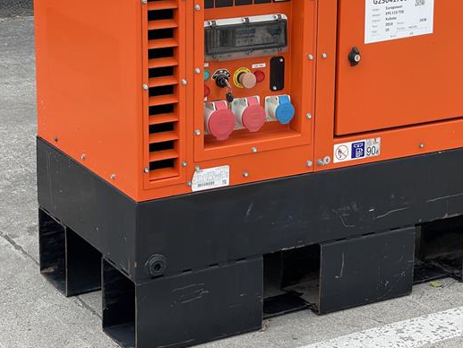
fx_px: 1324
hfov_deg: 19.8
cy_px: 106
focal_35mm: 99
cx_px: 298
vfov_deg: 14.9
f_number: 2.2
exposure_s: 1/361
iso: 20
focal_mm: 7.5
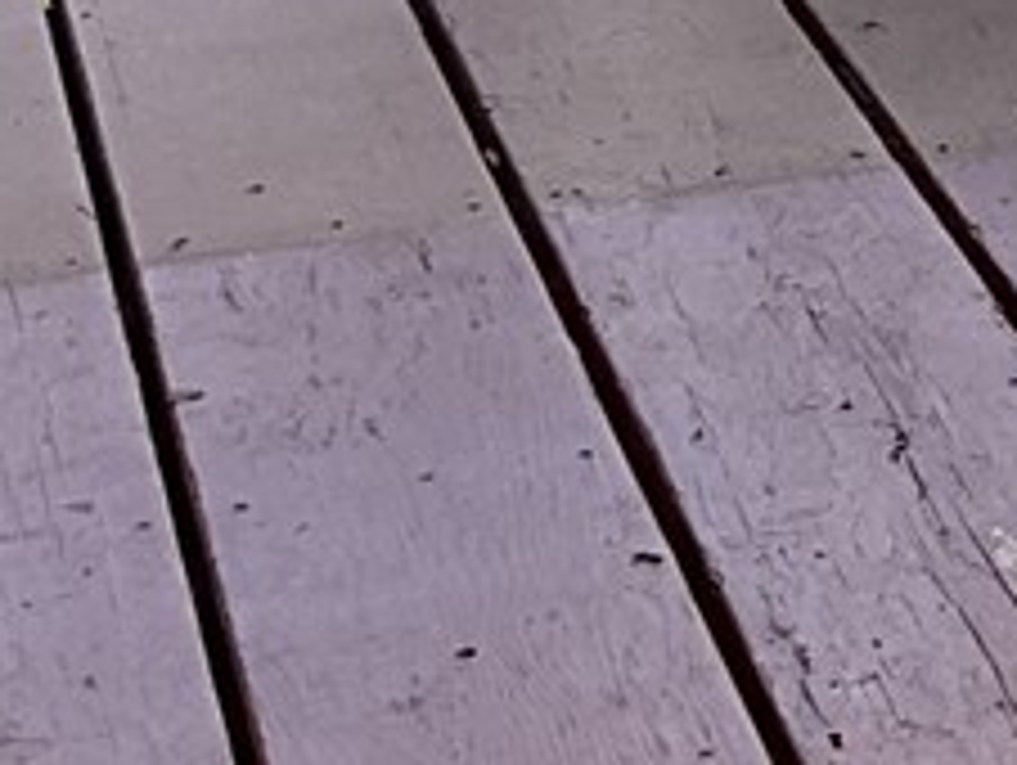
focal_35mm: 205
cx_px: 1872
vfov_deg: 6.8
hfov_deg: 9.2
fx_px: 6029
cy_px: -1134
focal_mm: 3
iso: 16
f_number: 1.8
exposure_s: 1/191
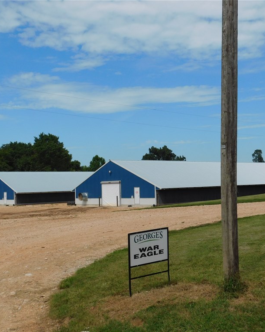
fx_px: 461
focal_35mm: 47
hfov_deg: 31.9
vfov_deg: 39.6
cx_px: 169
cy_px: 166
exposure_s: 1/640
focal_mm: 6.3
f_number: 7
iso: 125
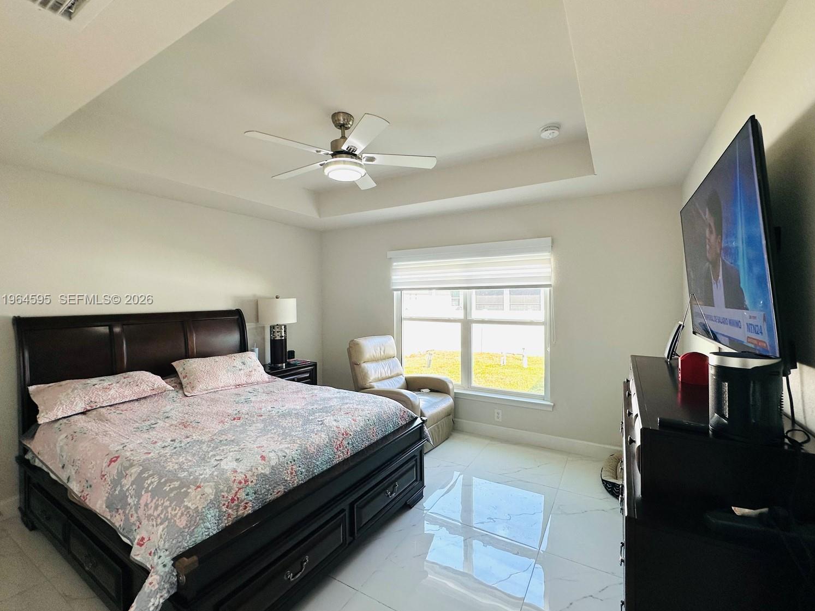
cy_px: 300
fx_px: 353
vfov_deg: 81.7
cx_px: 419
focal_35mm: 15
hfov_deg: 98.1
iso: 50
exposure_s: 1/120
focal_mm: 2.22
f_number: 2.2
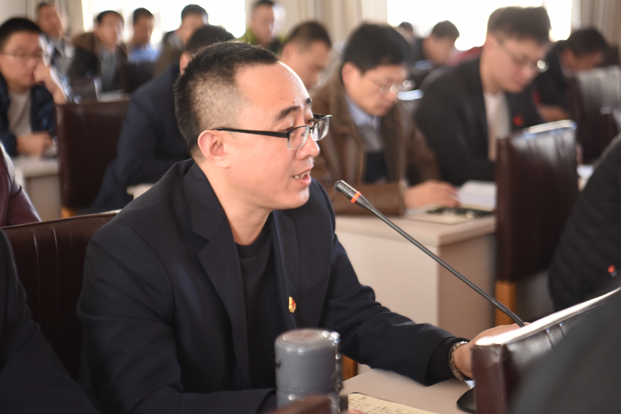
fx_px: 1208
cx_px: 310
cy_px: 207
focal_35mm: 70
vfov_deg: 19.5
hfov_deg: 28.8
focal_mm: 70
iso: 800
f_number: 2.8
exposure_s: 1/80
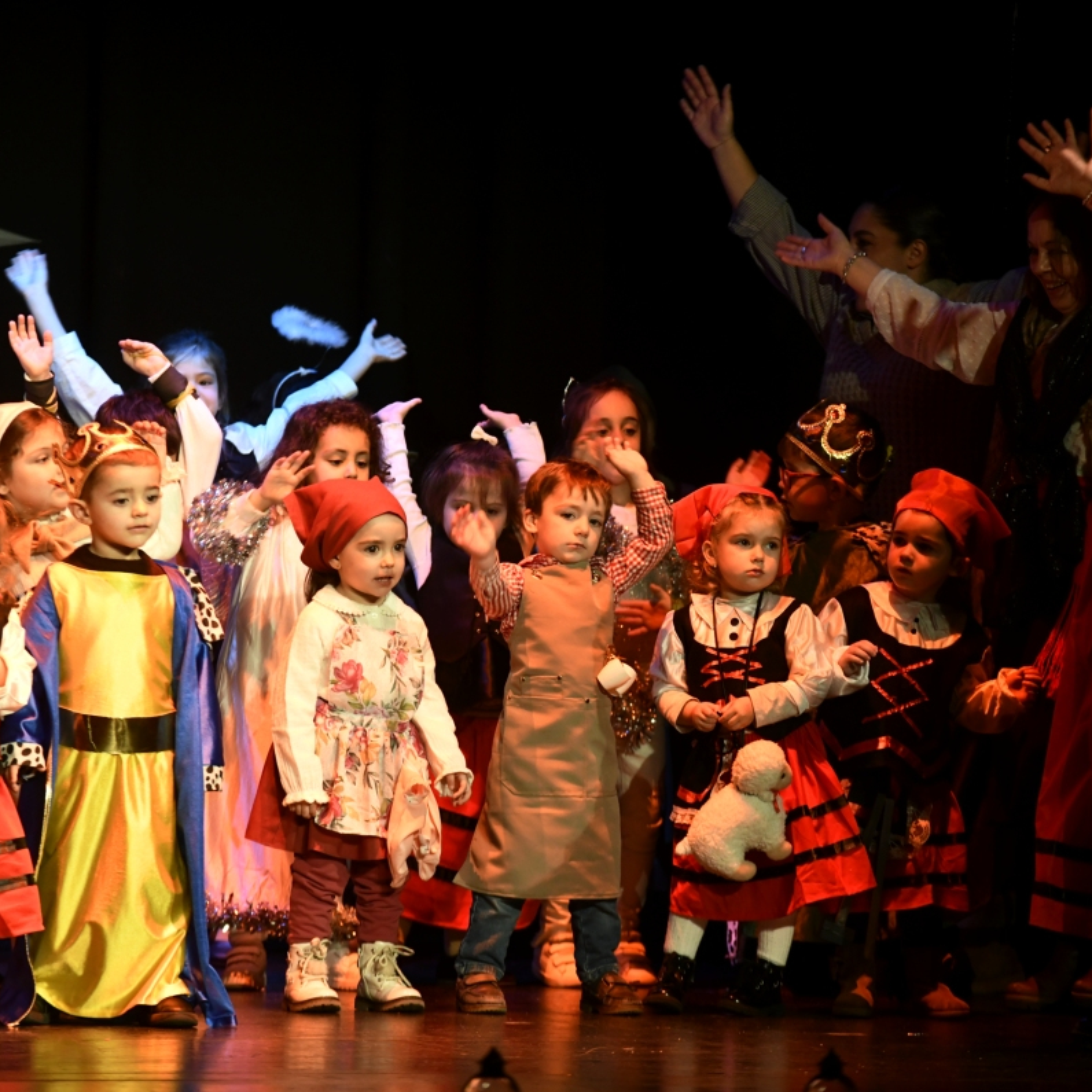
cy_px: 544
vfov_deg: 7.6
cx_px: 618
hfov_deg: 7.6
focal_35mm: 231
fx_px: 8244
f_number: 4
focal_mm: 180
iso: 2500
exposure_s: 1/200
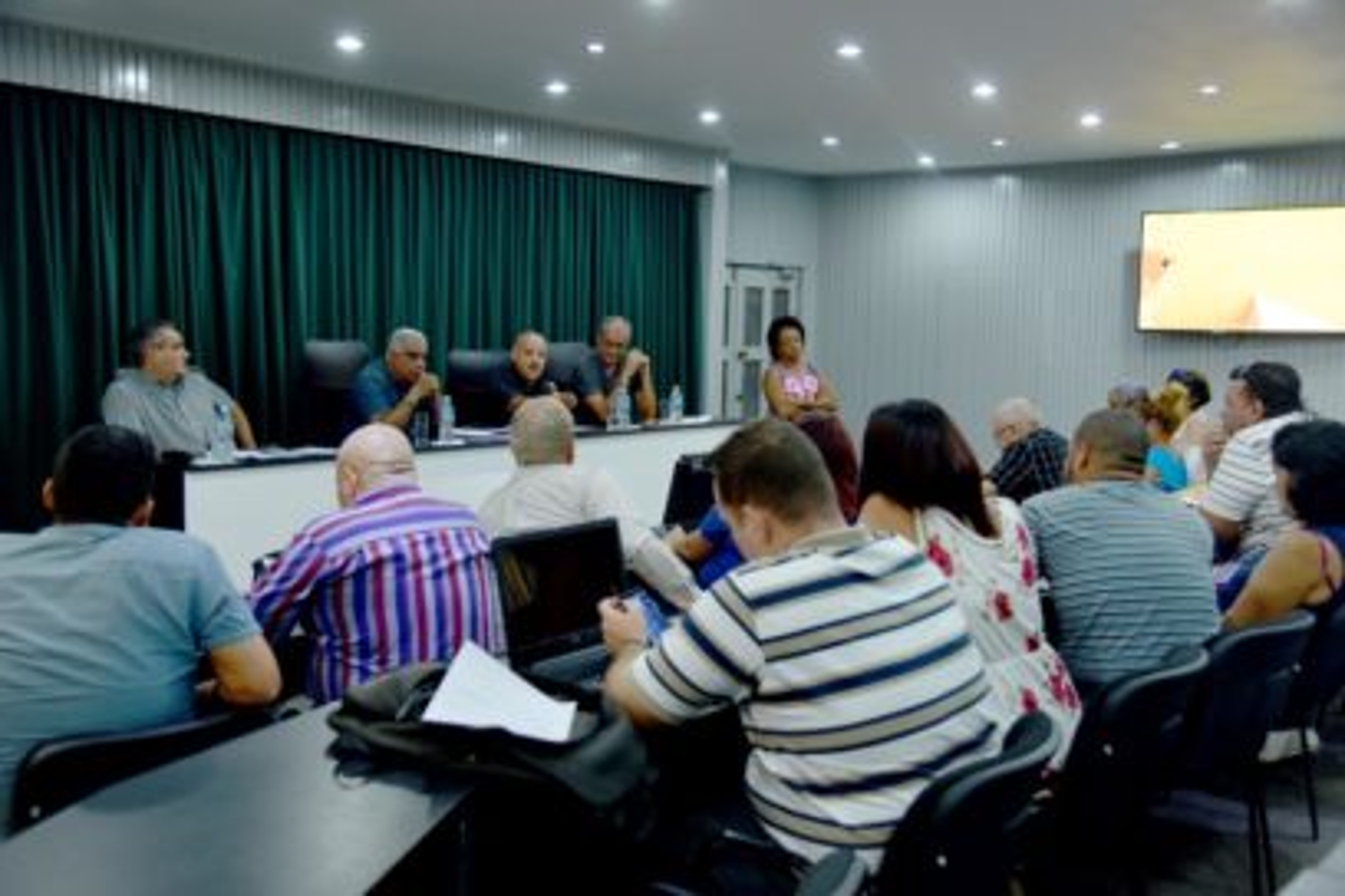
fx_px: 1420
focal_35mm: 38
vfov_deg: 35.1
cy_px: 448
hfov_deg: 50.7
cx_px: 672
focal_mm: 38
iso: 640
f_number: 4
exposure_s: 1/40
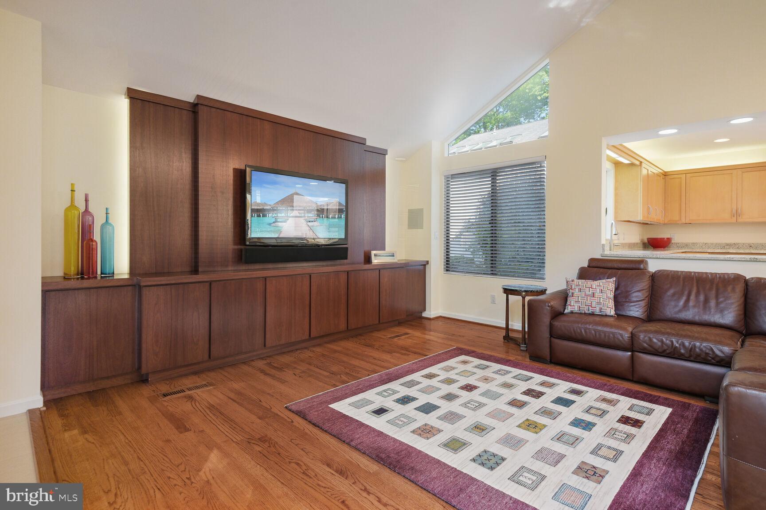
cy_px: 255
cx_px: 383
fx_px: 383
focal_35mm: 18
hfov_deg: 90.0
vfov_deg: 67.4
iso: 400
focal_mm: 18
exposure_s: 1/8
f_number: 8
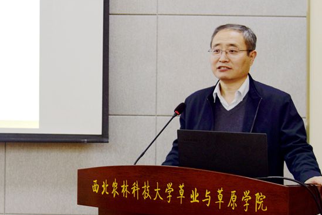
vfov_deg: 37.8
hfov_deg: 54.4
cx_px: 171
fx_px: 313
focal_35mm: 35
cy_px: 114
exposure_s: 1/60
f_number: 4
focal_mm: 32
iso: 100
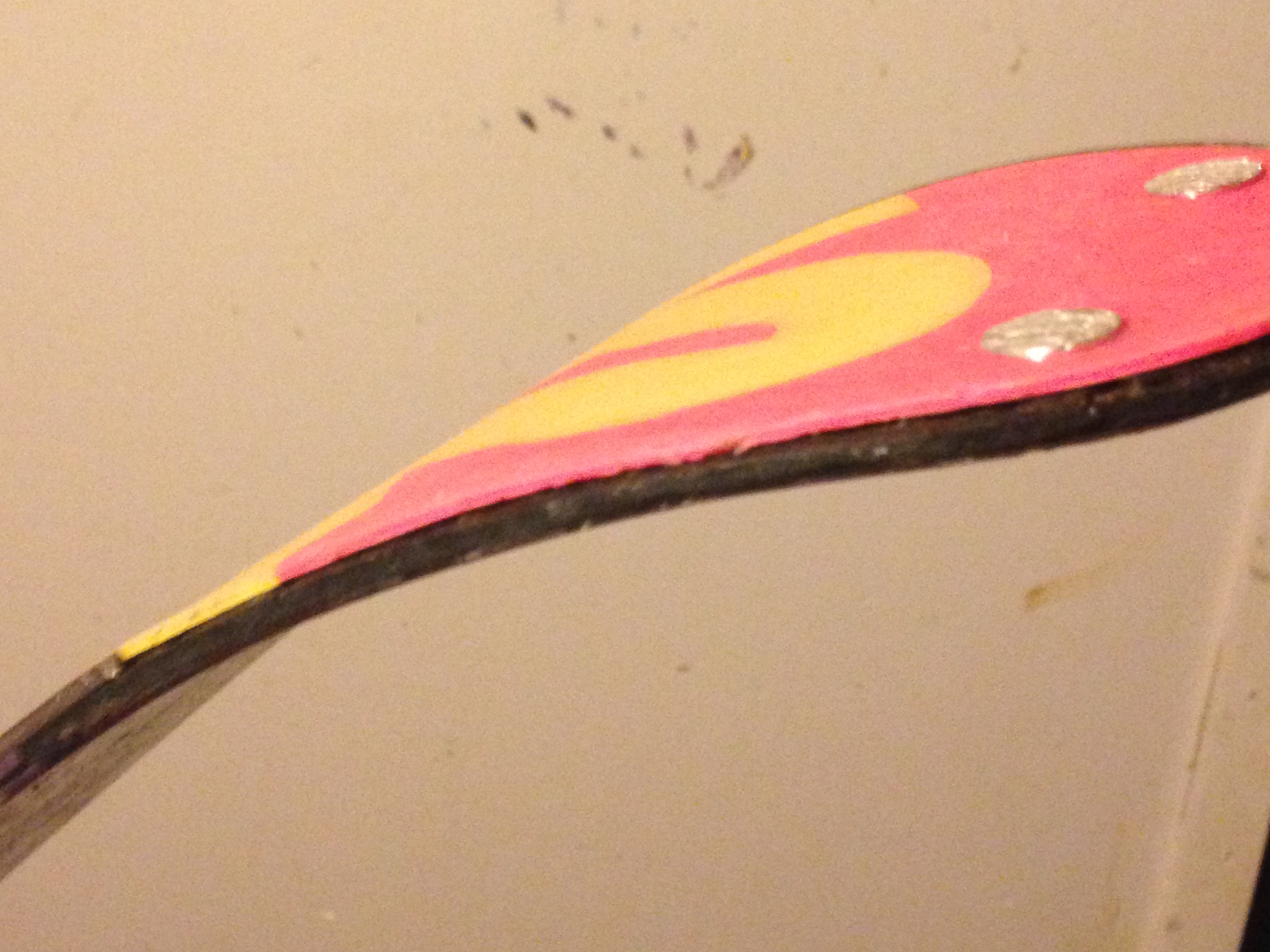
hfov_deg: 33.2
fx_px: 2128
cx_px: 660
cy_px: 310
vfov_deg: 25.1
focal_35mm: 58
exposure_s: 1/15
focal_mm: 4.12
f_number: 2.4
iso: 500
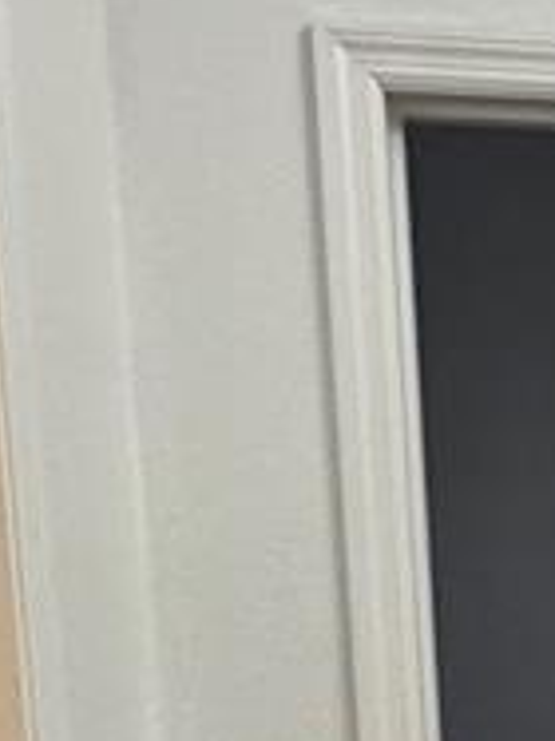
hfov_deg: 13.8
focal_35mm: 90
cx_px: 1130
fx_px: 1926
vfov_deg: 20.4
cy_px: 888
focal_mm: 2.22
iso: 160
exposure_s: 1/120
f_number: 2.2
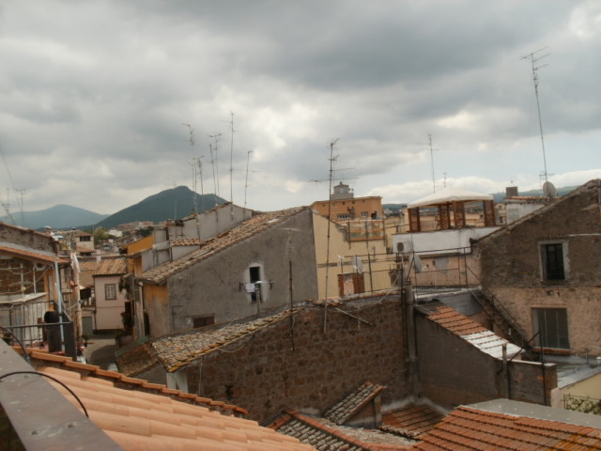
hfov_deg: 51.4
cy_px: 226
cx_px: 300
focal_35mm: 36
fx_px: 625
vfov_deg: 39.7
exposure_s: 1/640
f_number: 5.6
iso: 100
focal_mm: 6.3
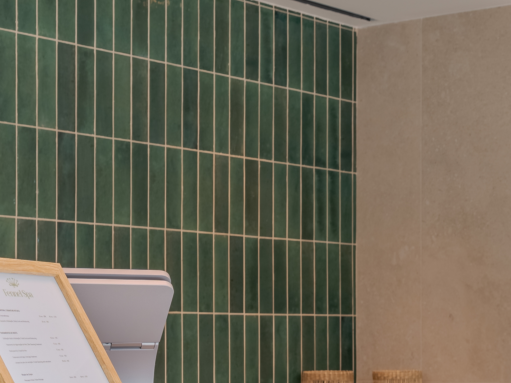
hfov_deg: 19.0
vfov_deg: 15.3
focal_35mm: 96
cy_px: 334
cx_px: 660
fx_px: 1417
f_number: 5.6
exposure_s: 1/320
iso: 100
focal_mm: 20
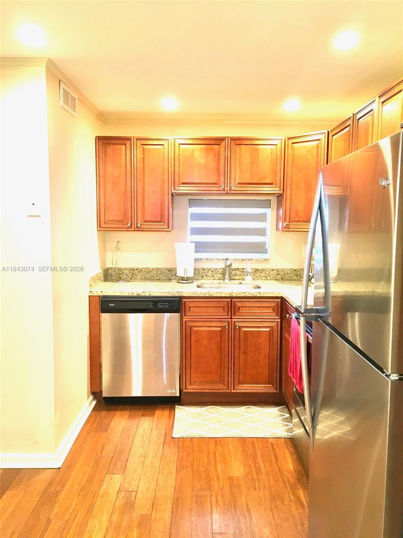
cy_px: 269
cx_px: 202
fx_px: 450
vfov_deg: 61.7
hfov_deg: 48.2
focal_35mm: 29
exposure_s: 1/30
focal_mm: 4.15
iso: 100
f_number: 2.2
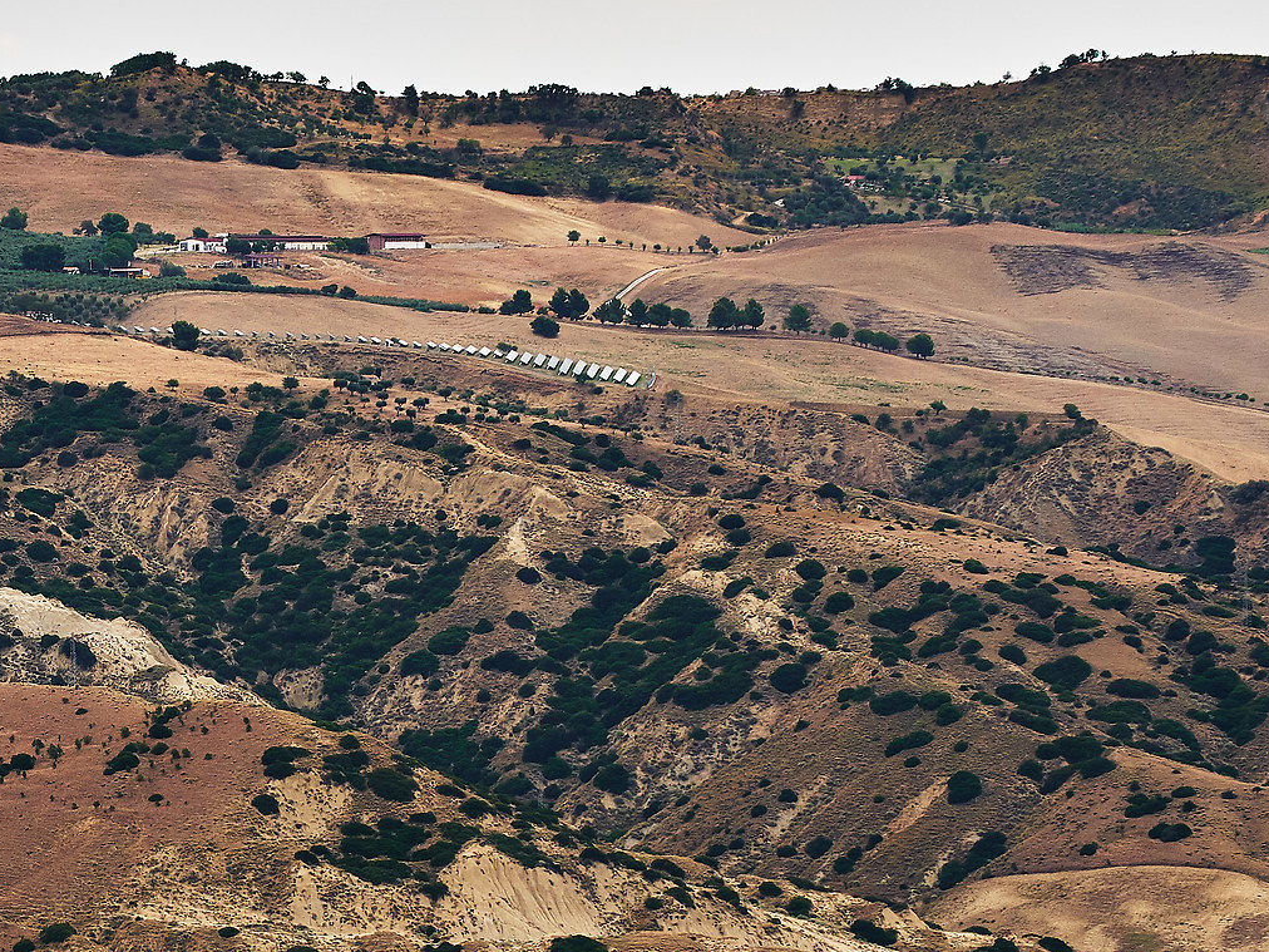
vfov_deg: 4.9
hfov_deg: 6.6
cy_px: 760
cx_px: 9
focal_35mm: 301
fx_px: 11034
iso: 160
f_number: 9.5
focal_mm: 88
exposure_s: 1/250
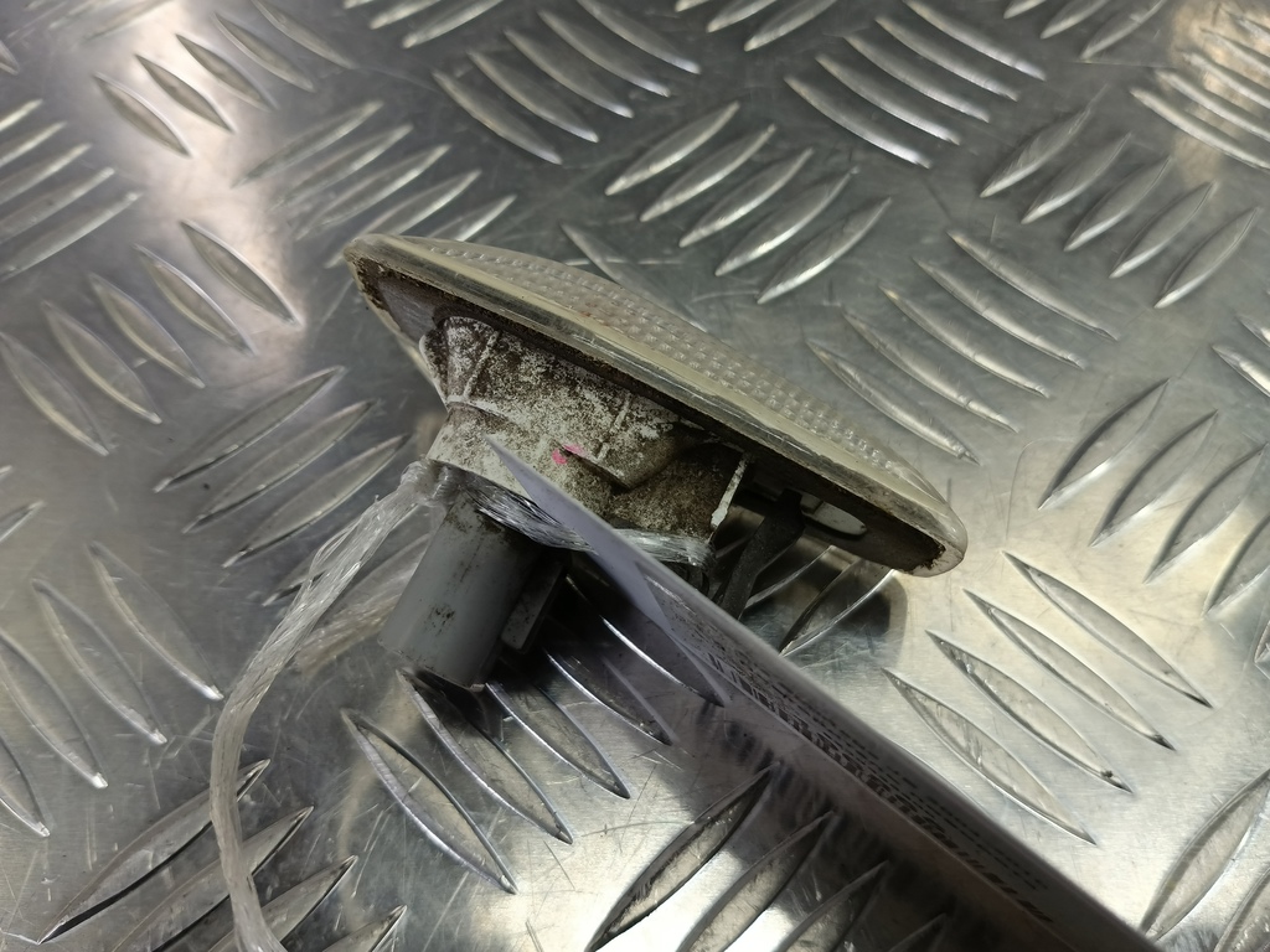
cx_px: 635
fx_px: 844
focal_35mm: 23
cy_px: 476
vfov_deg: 58.9
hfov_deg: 73.9
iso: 157
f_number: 1.6
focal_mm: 4.11
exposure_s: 1/100
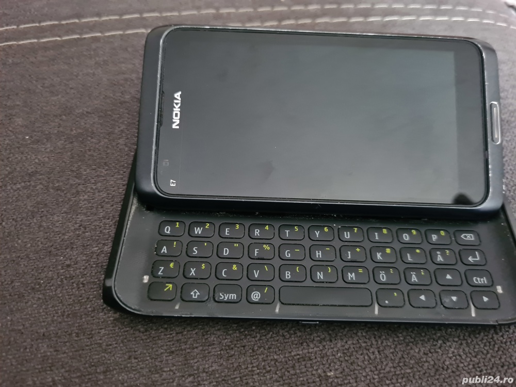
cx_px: 258
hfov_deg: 67.3
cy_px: 194
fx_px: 388
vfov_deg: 53.1
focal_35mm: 26
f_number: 1.8
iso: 1250
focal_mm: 5.4
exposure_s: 1/25
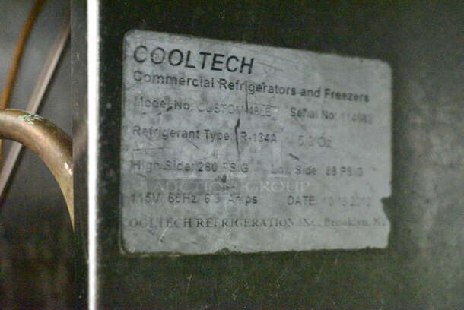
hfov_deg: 35.0
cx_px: 232
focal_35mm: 57
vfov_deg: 23.8
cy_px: 155
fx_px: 735
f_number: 4.8
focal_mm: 38
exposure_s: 1/60
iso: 25600
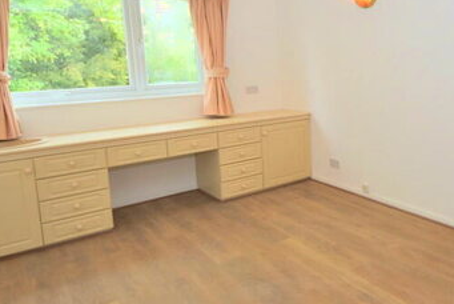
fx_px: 505
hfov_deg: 46.8
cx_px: 334
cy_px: 114
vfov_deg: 33.3
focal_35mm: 40
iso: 500
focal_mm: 13
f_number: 5.6
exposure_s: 1/125
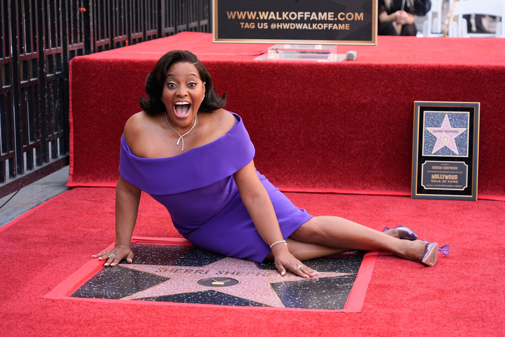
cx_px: 252
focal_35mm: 93
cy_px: 168
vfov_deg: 14.7
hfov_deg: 21.9
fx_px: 1304
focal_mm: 93
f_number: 5
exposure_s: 1/400
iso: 640
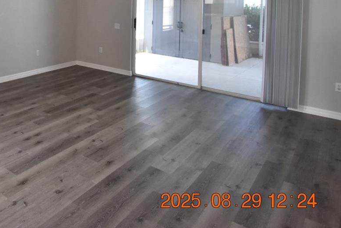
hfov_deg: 52.6
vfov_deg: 37.8
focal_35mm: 31
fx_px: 294
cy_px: 0
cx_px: 31
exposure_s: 1/90
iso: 800
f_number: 3.5
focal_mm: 10
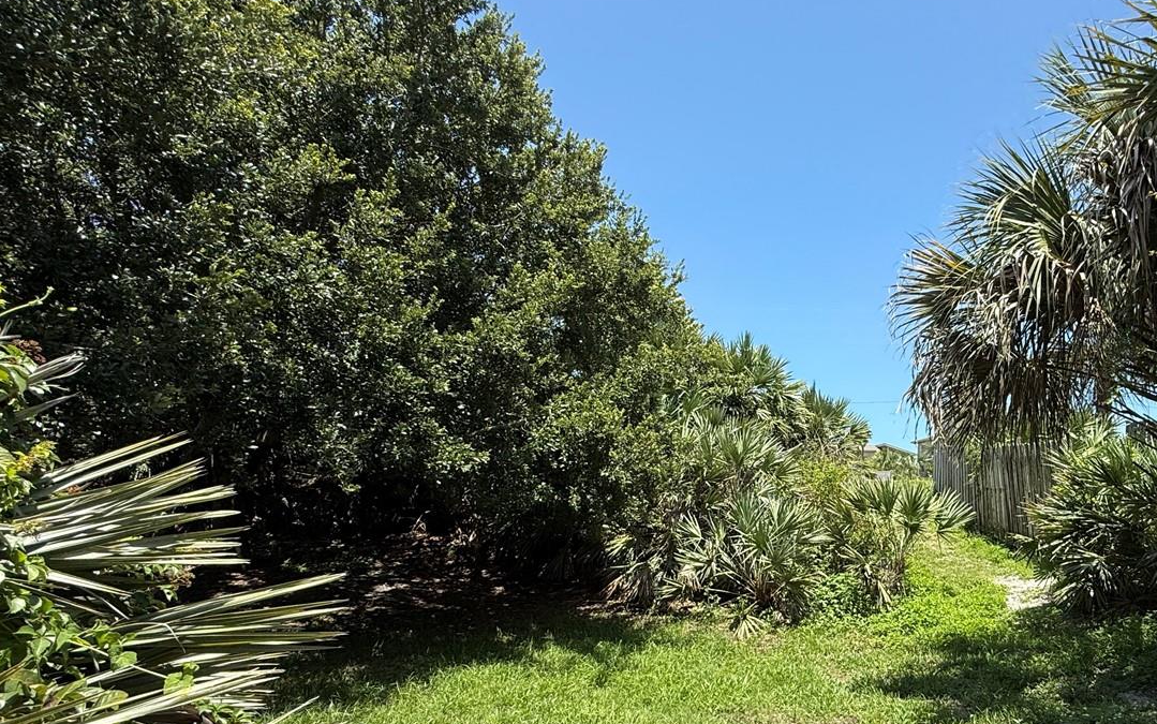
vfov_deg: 54.4
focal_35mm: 22
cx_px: 788
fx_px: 694
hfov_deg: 76.6
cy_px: 456
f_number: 2.2
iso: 50
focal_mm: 2.22
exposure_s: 1/942
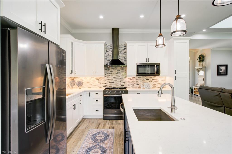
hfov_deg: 93.3
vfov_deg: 70.5
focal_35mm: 17
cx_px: 116
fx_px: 110
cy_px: 77
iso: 400
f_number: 8
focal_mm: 17
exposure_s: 1/8
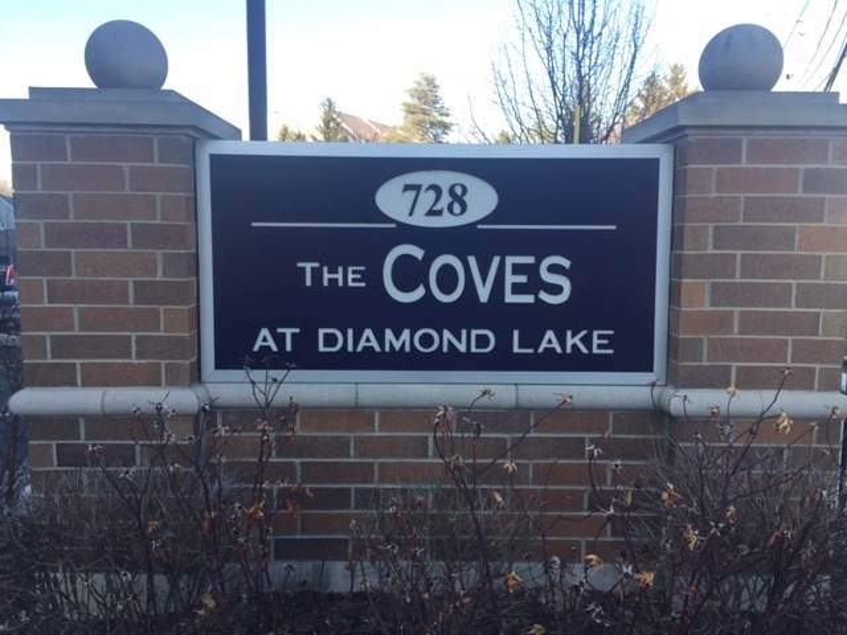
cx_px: 424
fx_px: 710
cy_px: 318
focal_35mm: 29
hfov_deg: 61.7
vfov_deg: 48.2
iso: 32
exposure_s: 1/338
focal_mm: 4.15
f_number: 2.2
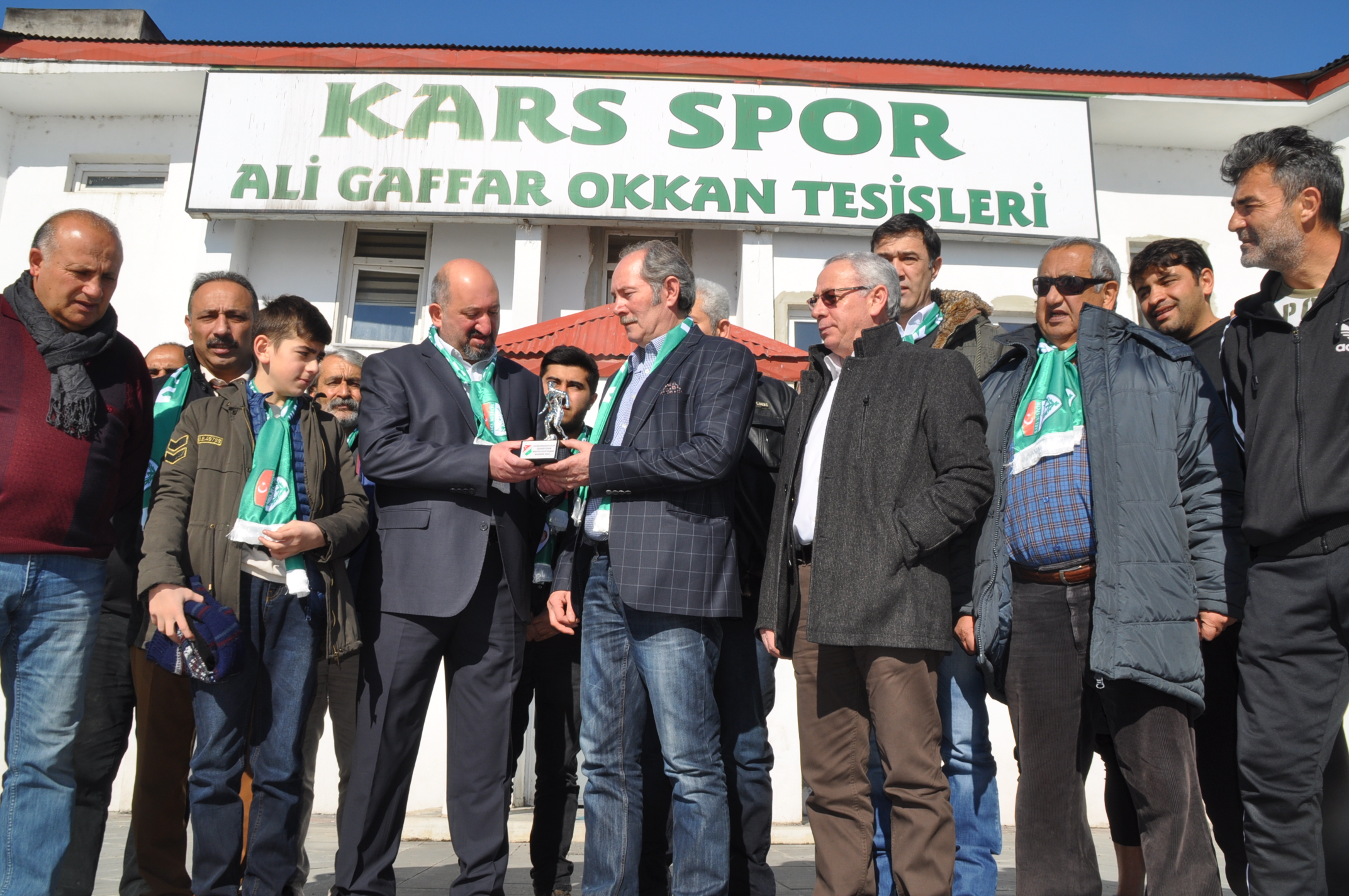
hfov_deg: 57.3
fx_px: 1235
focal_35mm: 33
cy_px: 448
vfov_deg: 39.9
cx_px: 674
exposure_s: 1/200
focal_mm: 22
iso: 200
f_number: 16
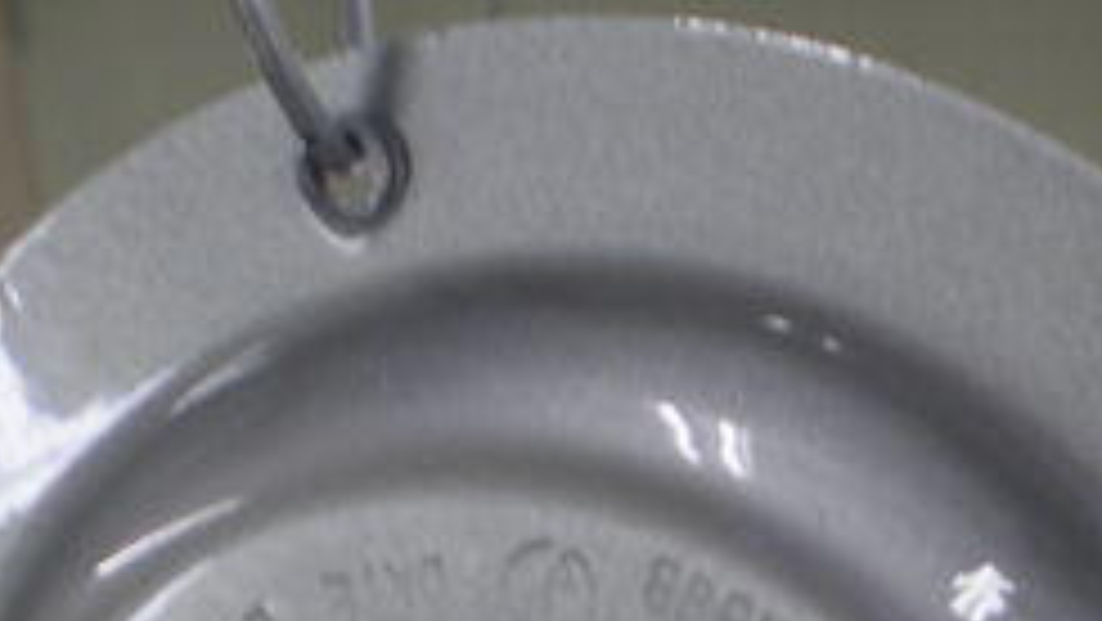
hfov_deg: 19.8
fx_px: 3157
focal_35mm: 108
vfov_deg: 10.7
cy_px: 1004
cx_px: 603
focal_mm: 6.3
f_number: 3.1
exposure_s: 1/30
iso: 64
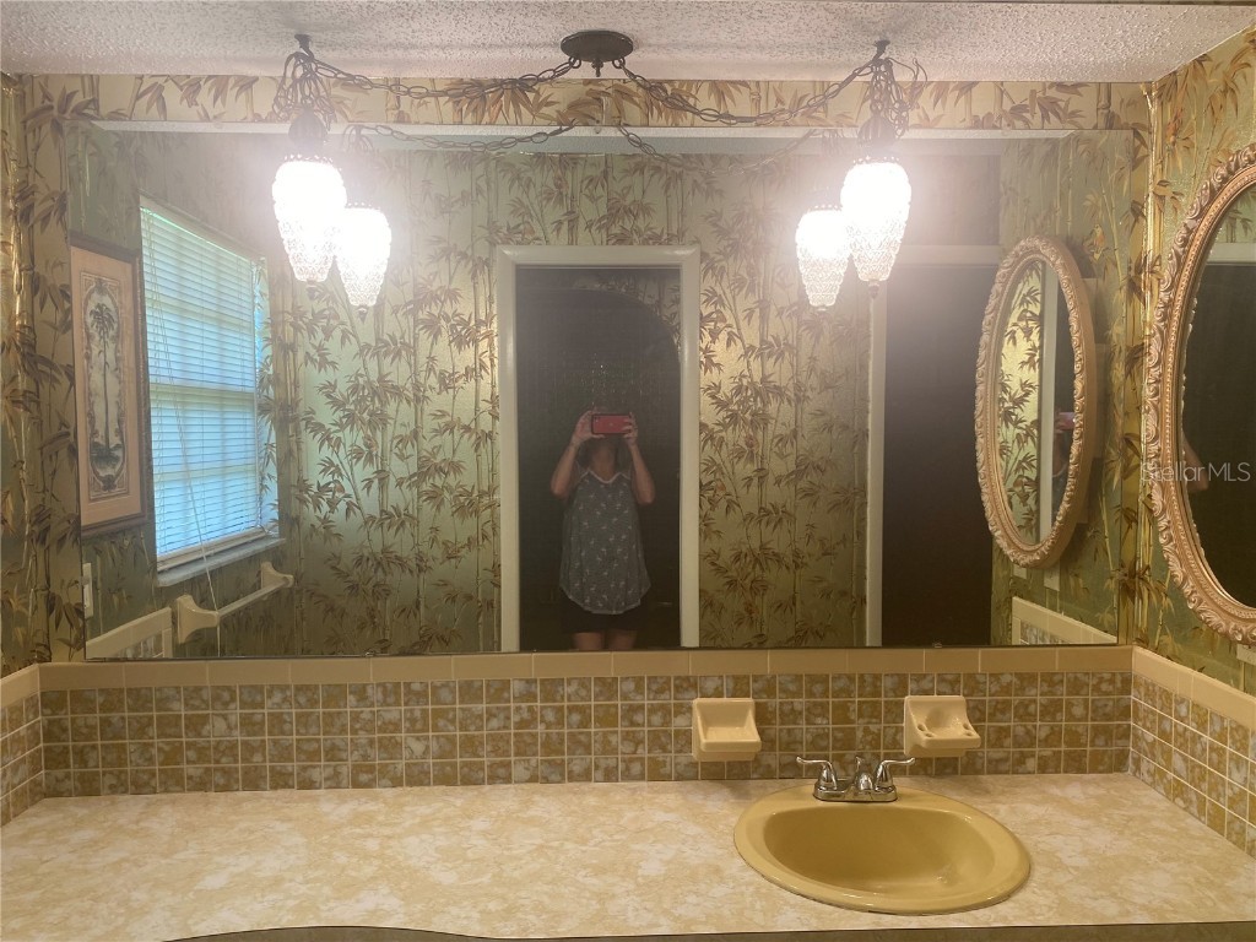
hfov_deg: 67.3
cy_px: 471
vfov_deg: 53.1
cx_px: 628
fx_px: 943
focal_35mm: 26
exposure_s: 1/60
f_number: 1.8
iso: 64
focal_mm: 4.25
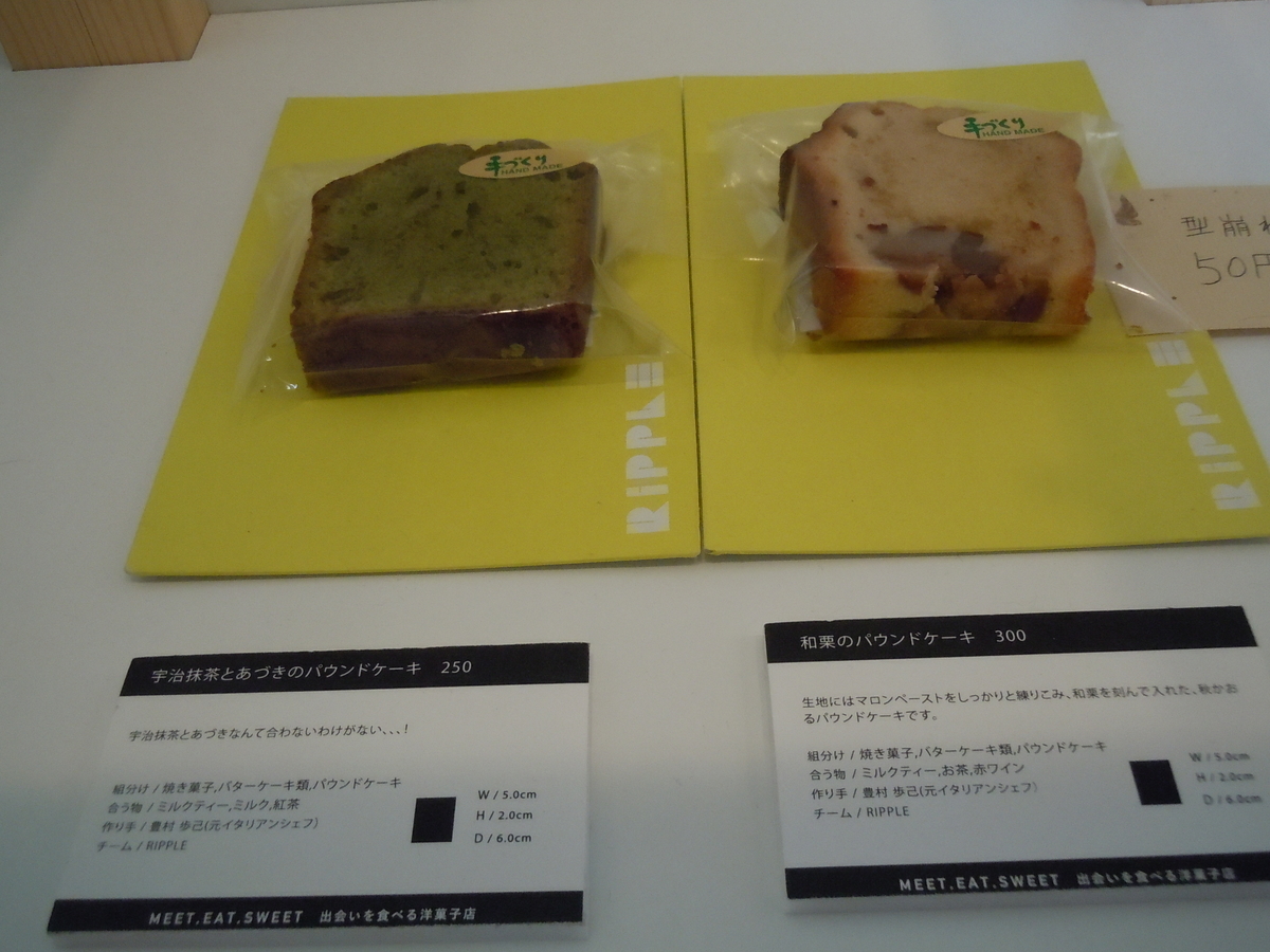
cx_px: 635
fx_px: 1211
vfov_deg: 42.9
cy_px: 476
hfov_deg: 55.4
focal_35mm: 33
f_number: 4
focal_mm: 5.9
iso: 640
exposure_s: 1/125
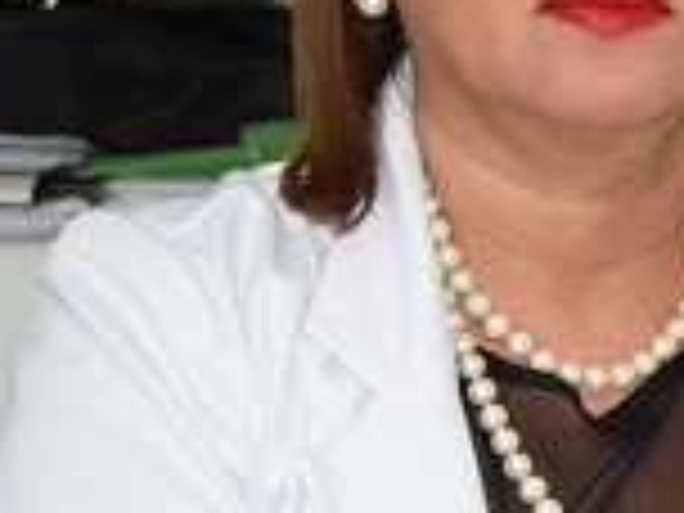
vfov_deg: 8.5
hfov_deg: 11.0
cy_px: 310
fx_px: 3438
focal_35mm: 174
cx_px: 963
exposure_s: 1/200
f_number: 5
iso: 3200
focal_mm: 30
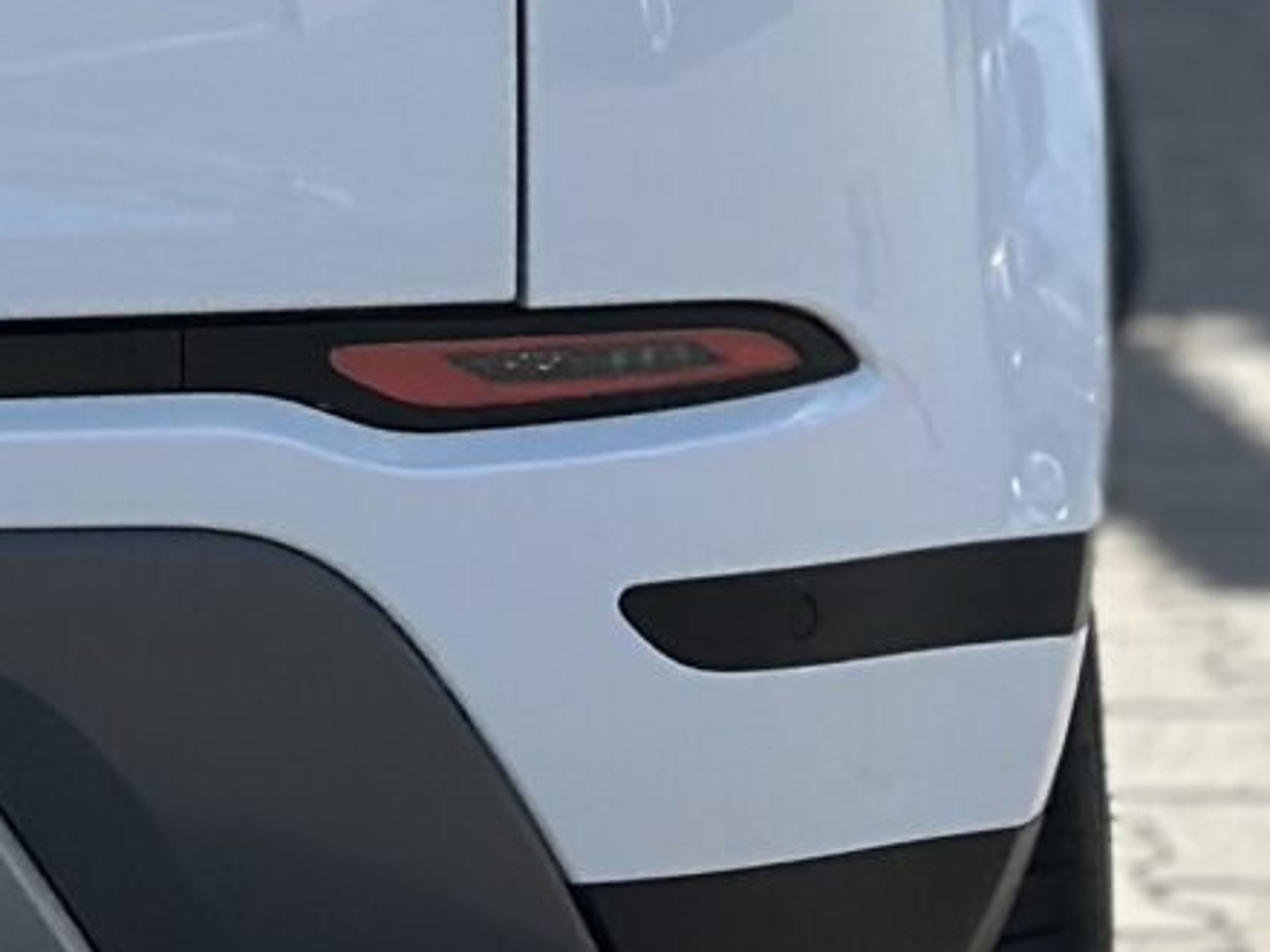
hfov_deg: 6.9
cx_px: -1077
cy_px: -1327
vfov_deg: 5.2
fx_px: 10236
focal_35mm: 279
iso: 100
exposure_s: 1/7092
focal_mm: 6.86
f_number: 1.78
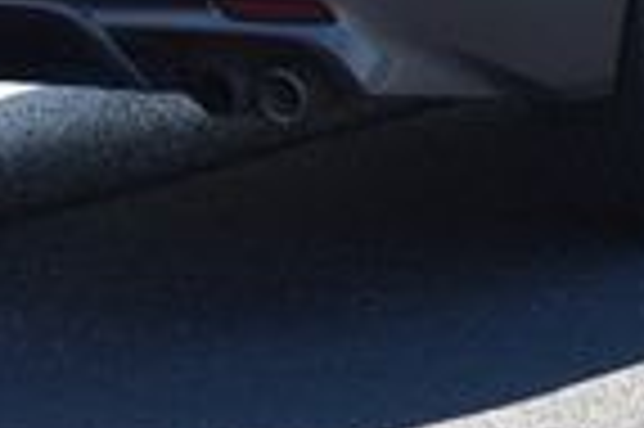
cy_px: -421
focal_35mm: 322
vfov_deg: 4.2
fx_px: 5754
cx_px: 459
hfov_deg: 6.4
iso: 100
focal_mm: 48
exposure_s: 1/250
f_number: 8
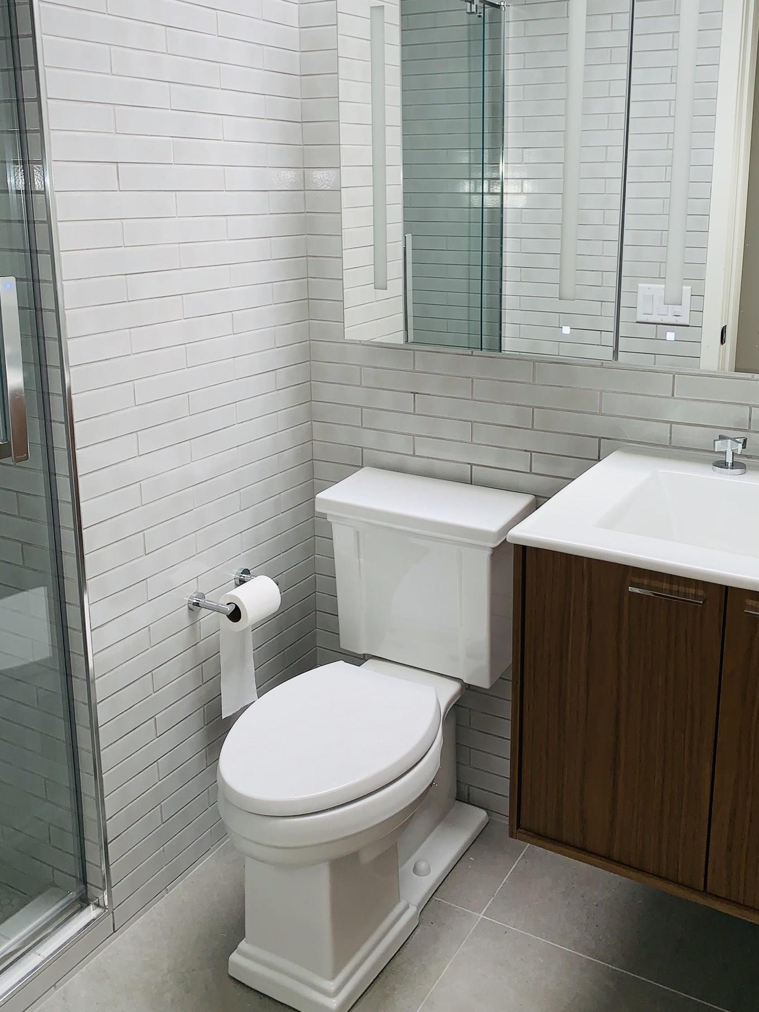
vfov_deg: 55.0
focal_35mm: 33
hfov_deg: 42.9
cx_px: 419
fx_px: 965
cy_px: 409
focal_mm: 4.25
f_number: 1.8
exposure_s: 1/22
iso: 32
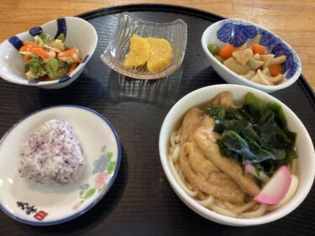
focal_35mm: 31
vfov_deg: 45.4
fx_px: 282
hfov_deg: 58.4
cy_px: 118
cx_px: 158
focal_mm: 3.3
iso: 250
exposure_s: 1/50
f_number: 2.4
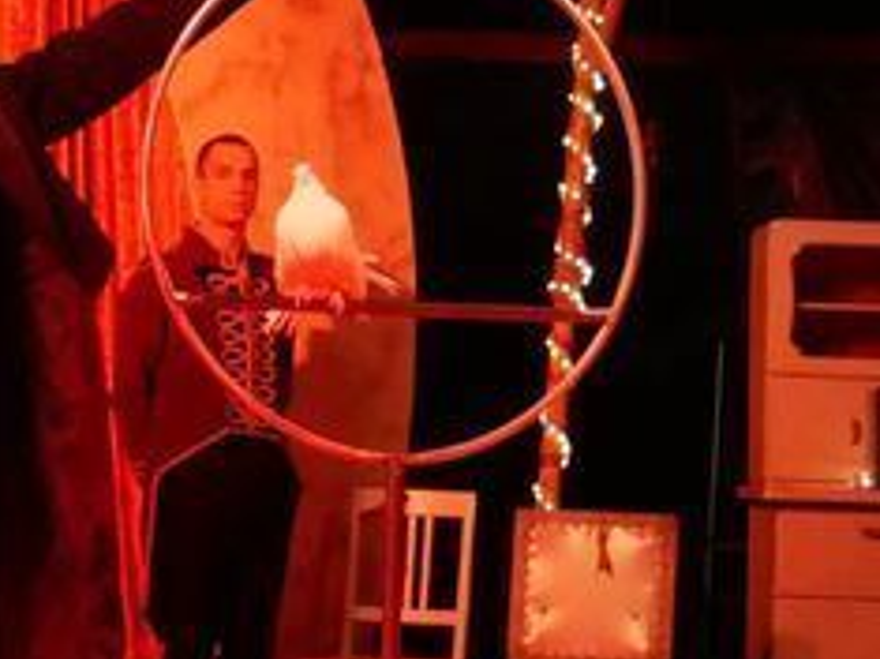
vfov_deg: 10.9
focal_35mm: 136
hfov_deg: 14.4
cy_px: 172
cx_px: 120
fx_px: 3456
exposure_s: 1/60
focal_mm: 16
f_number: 3.9
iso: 2500
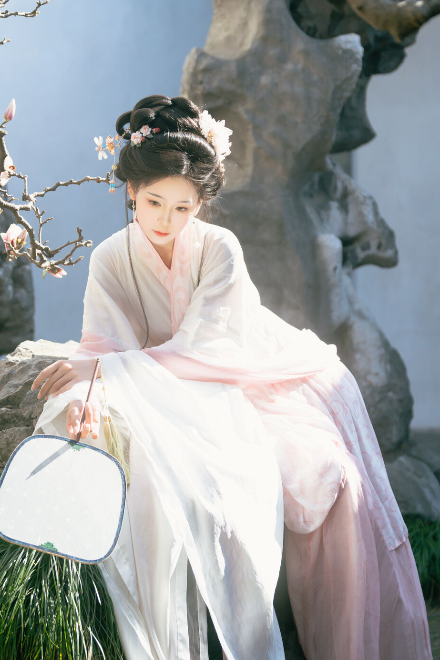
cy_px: 315
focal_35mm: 91
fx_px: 1669
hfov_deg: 15.0
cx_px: 208
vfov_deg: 22.4
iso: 640
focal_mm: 70
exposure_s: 1/2000
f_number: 2.8
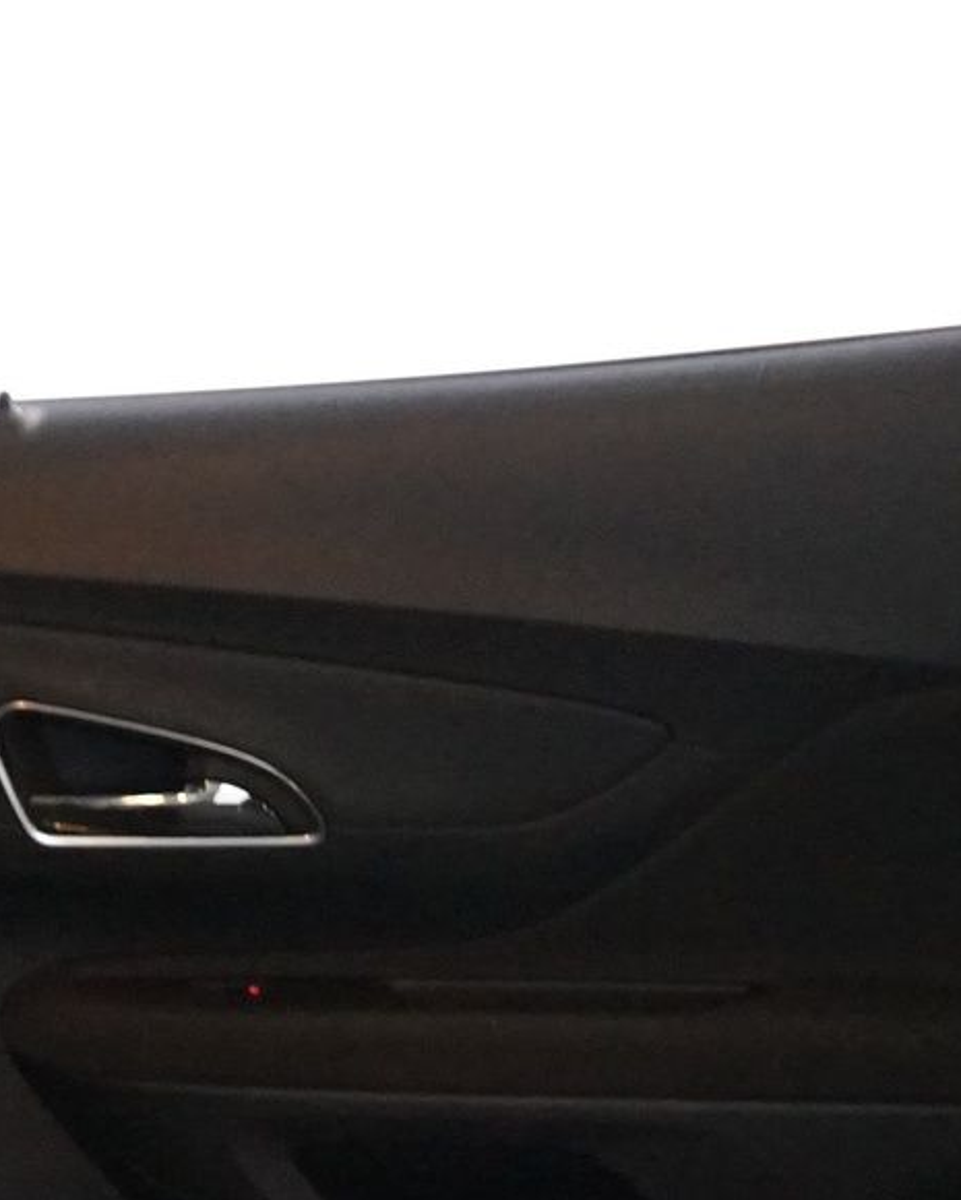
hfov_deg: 13.6
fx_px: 4016
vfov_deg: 16.1
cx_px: 754
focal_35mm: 113
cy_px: 1552
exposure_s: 1/15
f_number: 3.5
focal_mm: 28
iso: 5000
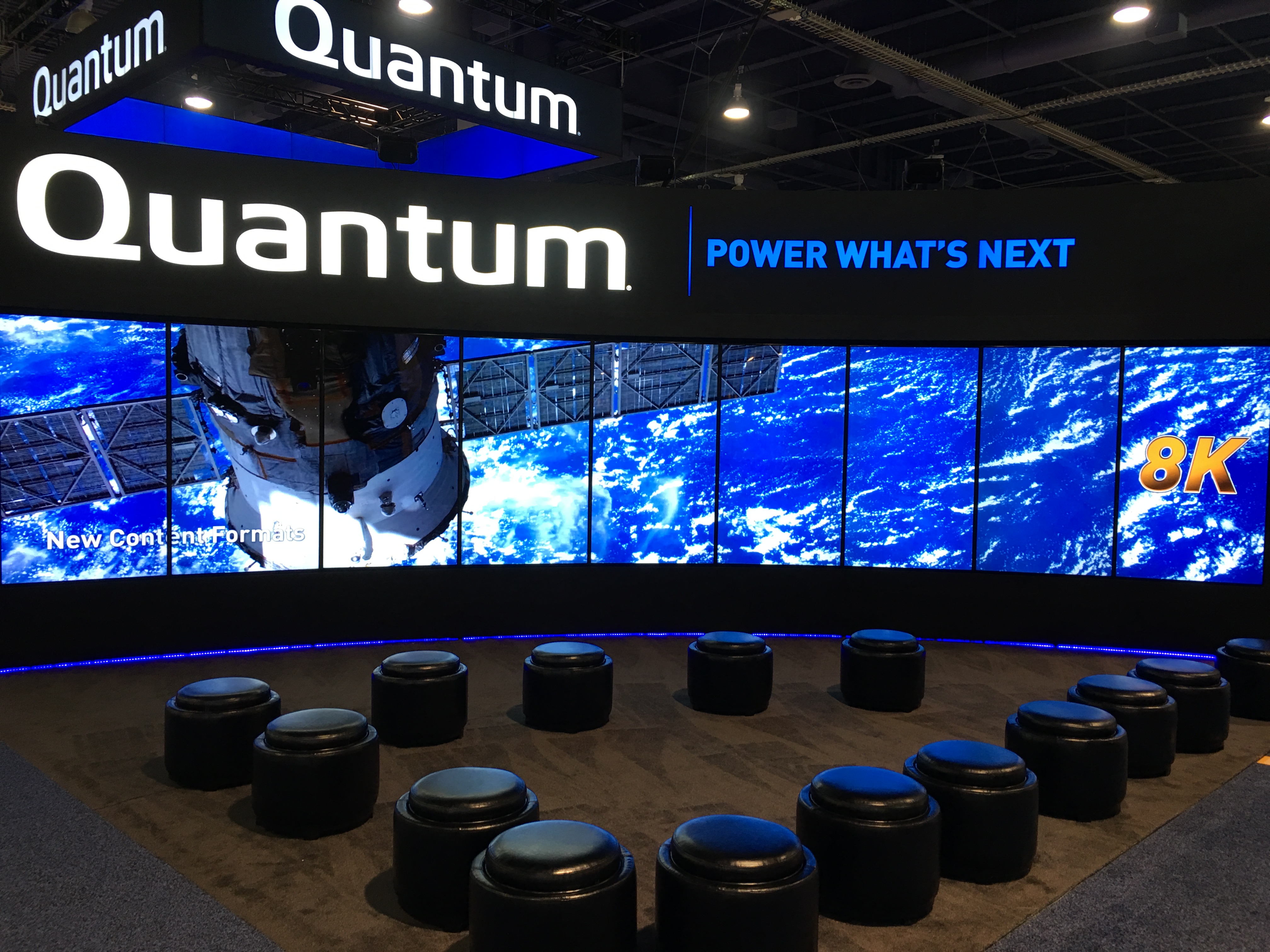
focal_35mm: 29
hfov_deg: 61.7
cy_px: 476
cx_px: 635
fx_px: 1064
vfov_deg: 48.2
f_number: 2.2
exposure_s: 1/15
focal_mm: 4.15
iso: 25
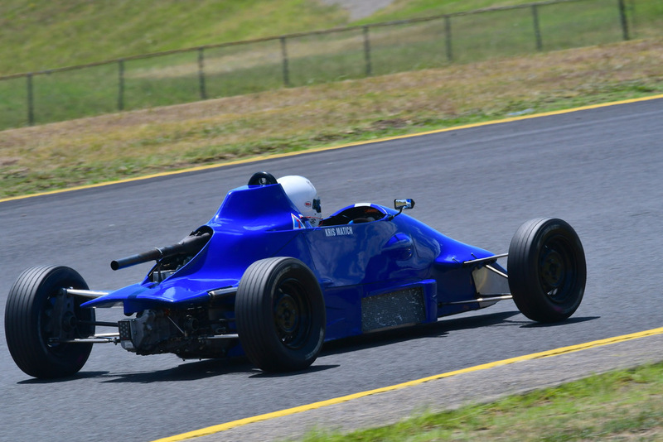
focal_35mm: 555
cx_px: 332
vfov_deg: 2.5
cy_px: 221
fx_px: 10224
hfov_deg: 3.7
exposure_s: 1/640
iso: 320
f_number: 13
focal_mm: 370
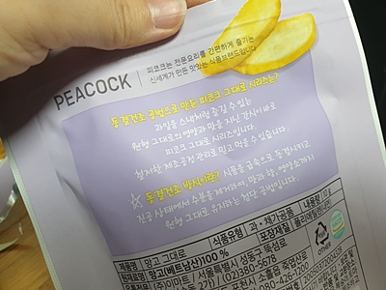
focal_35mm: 26
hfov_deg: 67.3
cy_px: 145
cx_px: 193
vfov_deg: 53.1
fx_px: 290
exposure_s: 1/60
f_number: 2.4
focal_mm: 4.3
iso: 250
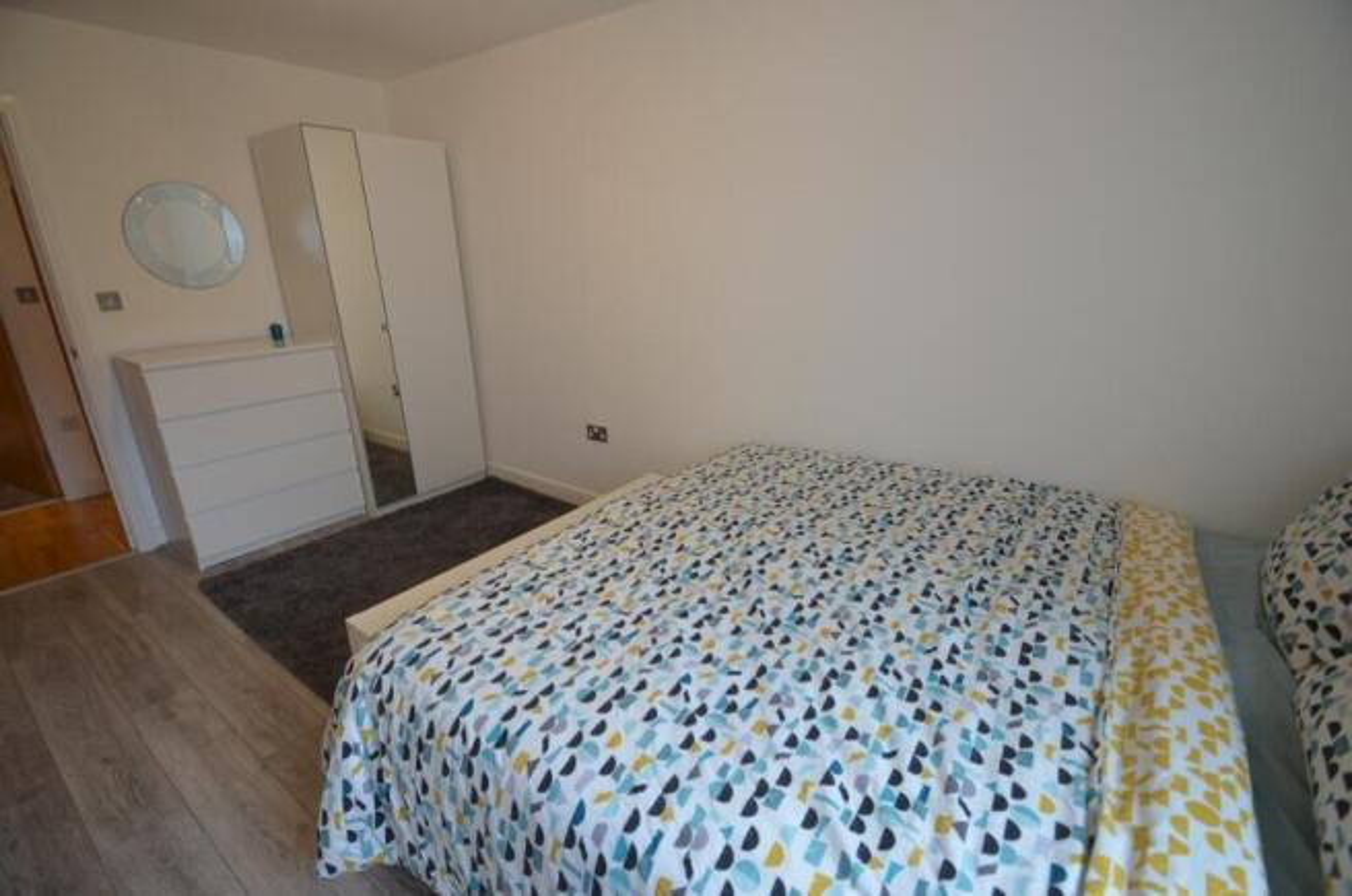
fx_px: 562
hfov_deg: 100.5
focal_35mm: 15
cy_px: 448
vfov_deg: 77.1
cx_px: 676
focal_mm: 10
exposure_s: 1/60
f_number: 4
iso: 560
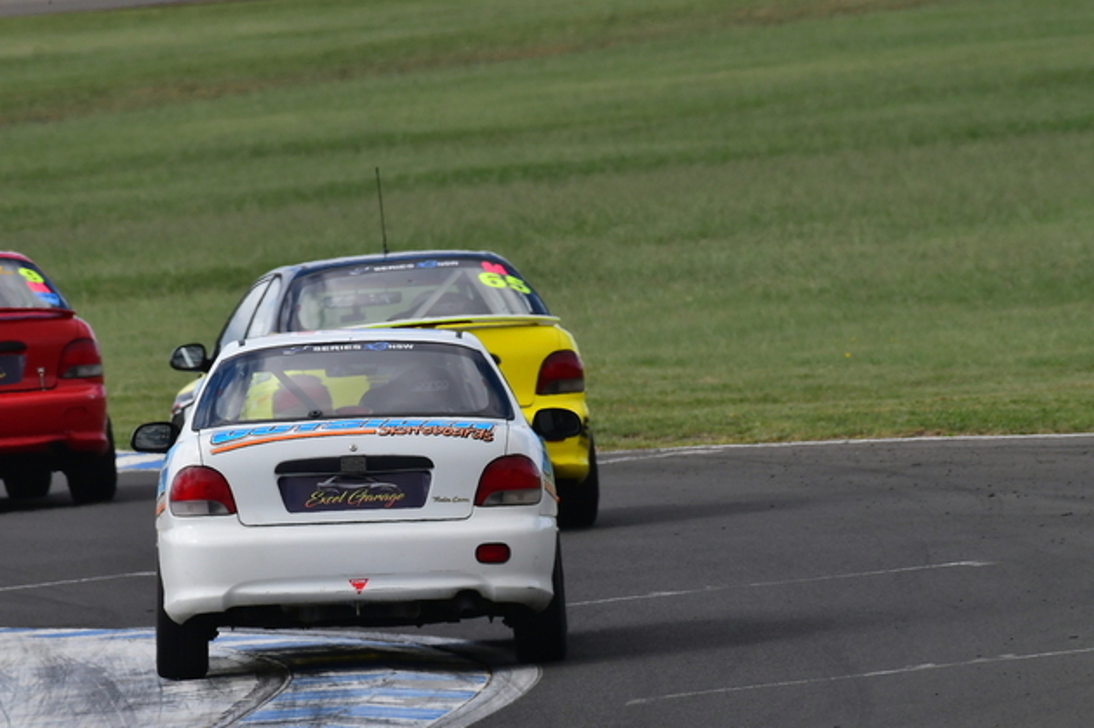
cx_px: 409
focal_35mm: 954
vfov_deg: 1.4
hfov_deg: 2.2
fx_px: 28982
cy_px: 425
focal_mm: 500
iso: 400
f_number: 11
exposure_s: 1/500
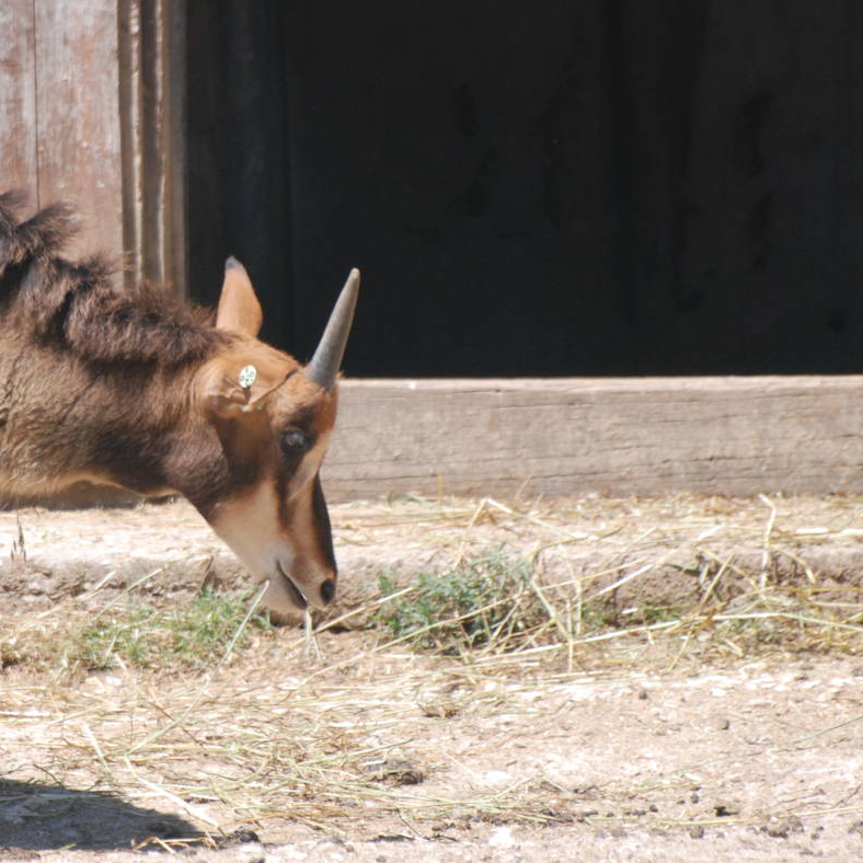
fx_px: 21916
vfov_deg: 2.3
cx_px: 130
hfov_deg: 2.3
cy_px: 369
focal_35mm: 777
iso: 360
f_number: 5.6
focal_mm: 300
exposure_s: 1/500
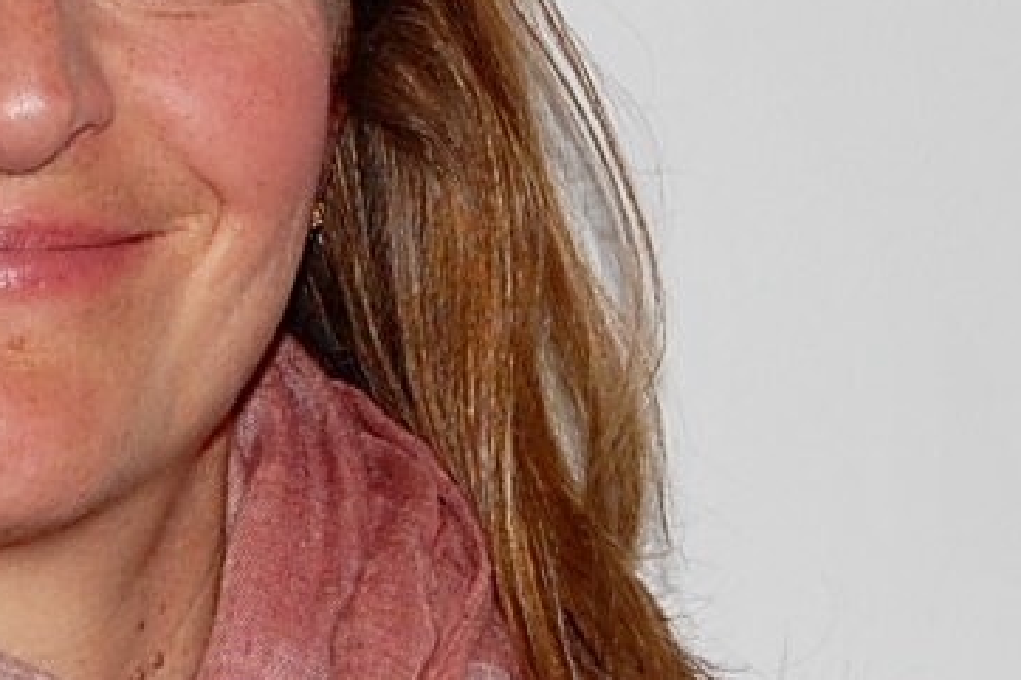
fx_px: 6718
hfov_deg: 8.7
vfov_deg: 5.8
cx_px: 76
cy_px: 423
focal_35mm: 237
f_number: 11
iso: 400
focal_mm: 38
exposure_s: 1/500
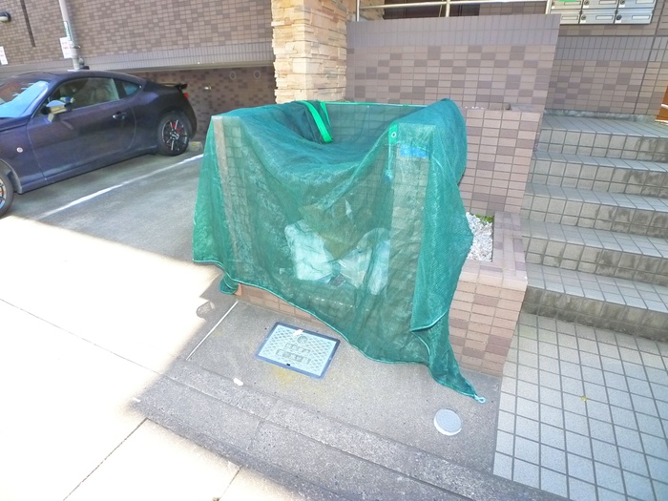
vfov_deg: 56.8
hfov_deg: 71.6
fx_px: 463
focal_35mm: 24
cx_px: 334
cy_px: 250
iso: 400
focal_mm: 5.1
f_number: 2.8
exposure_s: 1/200
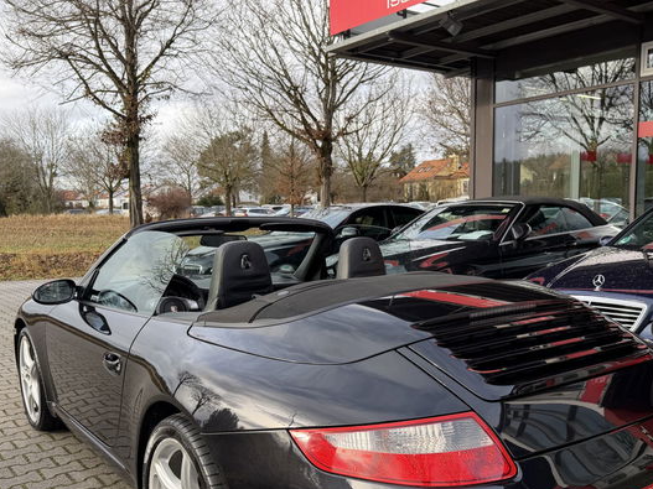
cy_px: 316
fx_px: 660
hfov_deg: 52.6
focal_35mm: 35
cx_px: 348
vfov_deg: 40.3
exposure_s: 1/813
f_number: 1.78
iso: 100
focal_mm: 6.76
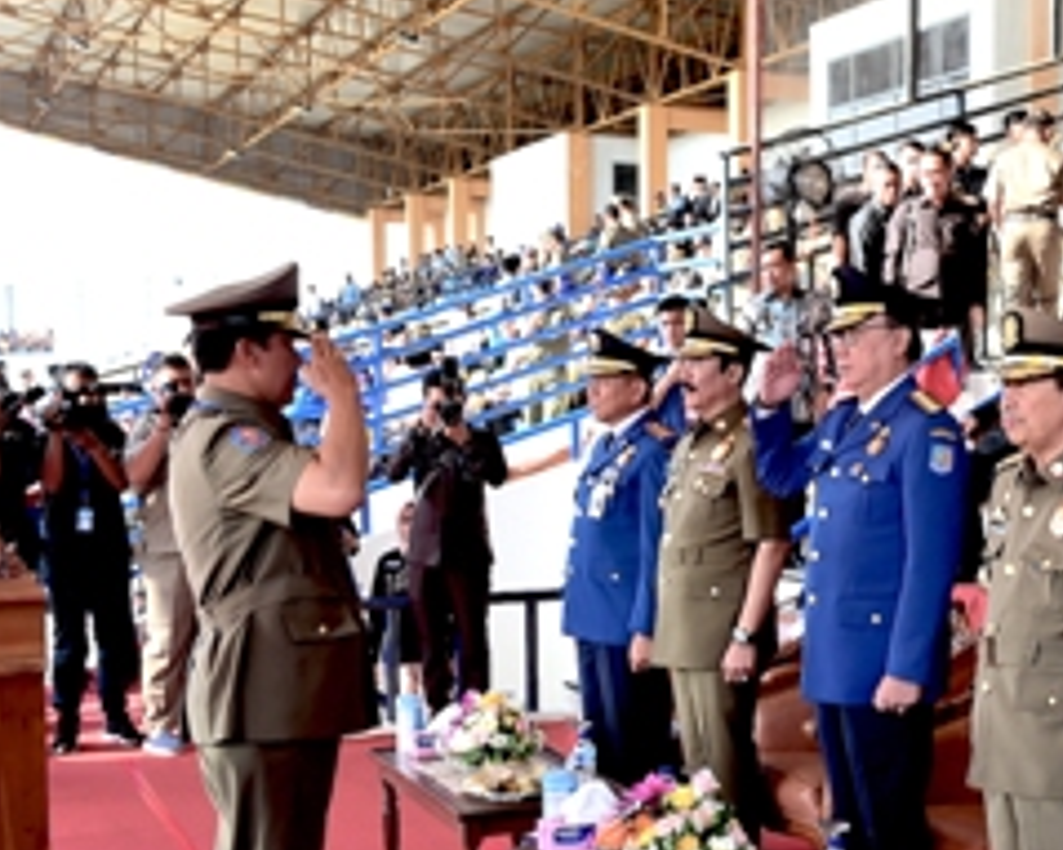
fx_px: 1855
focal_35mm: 59
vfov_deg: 25.7
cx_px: 814
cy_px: 512
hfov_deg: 31.3
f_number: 8
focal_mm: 35
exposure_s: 1/200
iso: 320
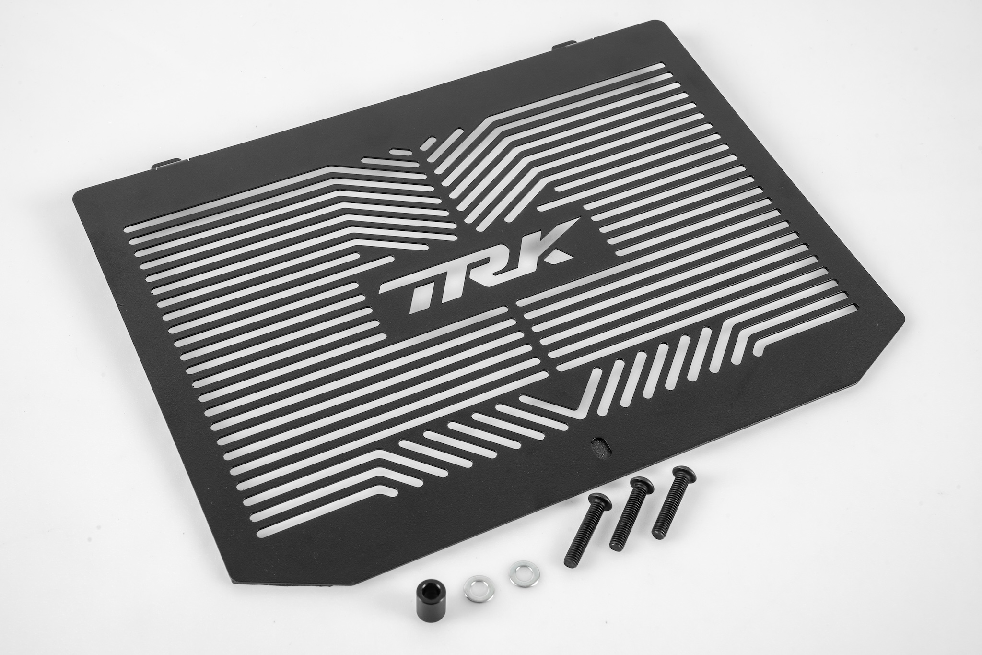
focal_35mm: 52
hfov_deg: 38.2
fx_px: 1418
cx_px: 491
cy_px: 328
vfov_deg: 26.0
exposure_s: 1/125
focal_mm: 52
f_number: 18
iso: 400
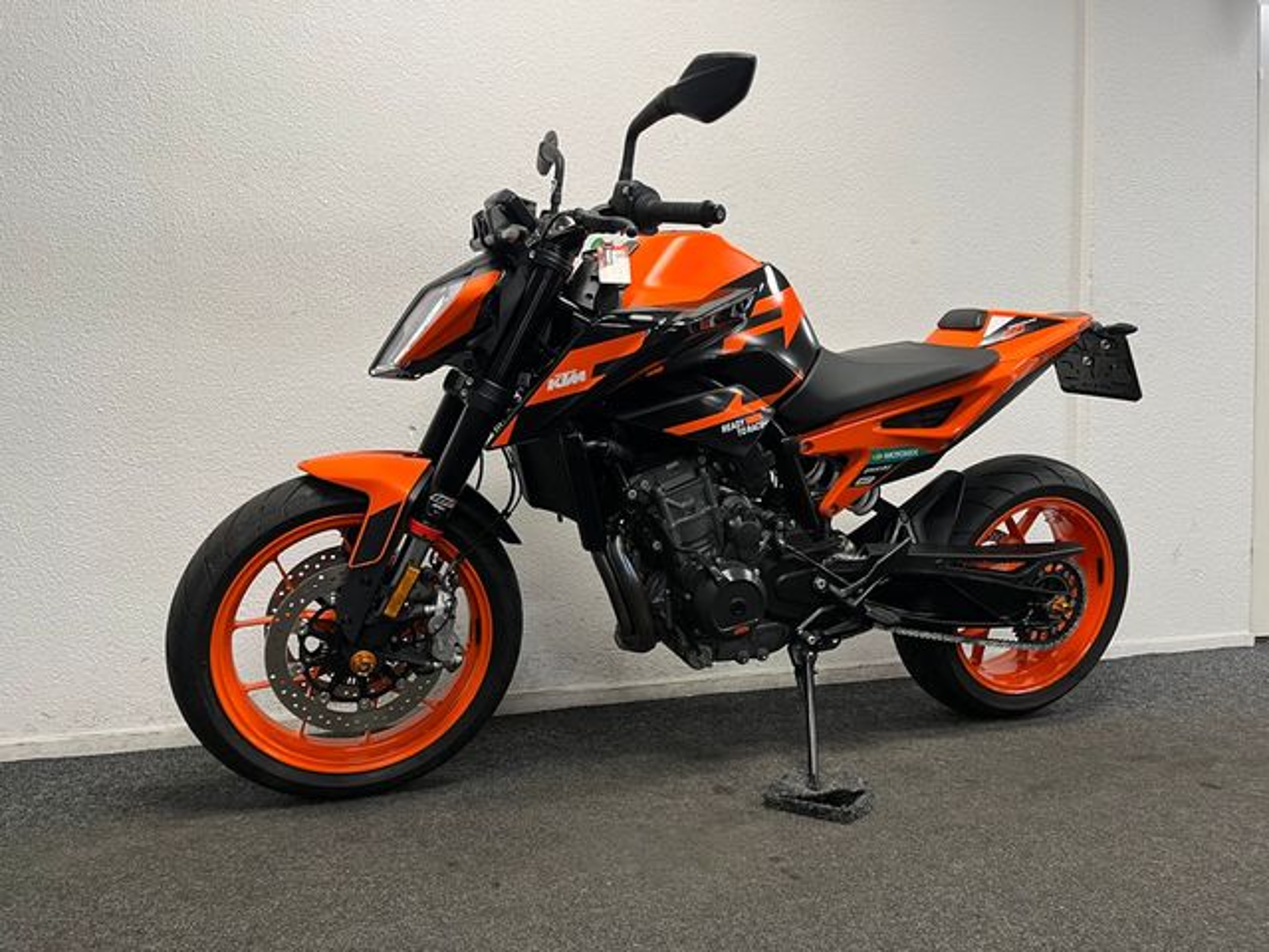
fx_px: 953
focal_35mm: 26
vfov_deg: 53.1
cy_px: 476
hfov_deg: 67.3
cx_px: 634
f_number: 1.6
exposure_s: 1/50
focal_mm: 5.1
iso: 80
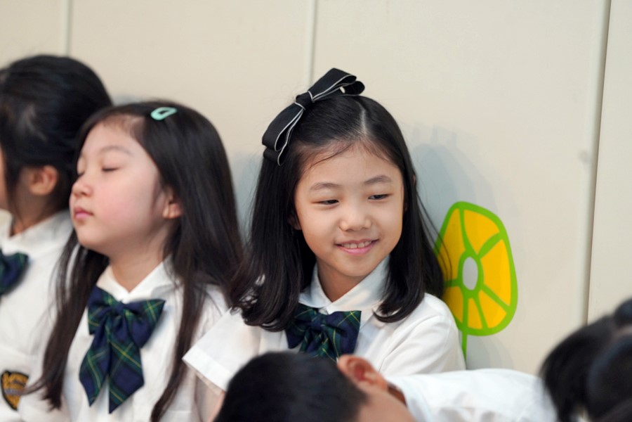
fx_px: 3511
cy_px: 211
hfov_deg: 10.3
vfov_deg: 6.9
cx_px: 316
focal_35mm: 200
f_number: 4
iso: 1250
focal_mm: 200
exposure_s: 1/250
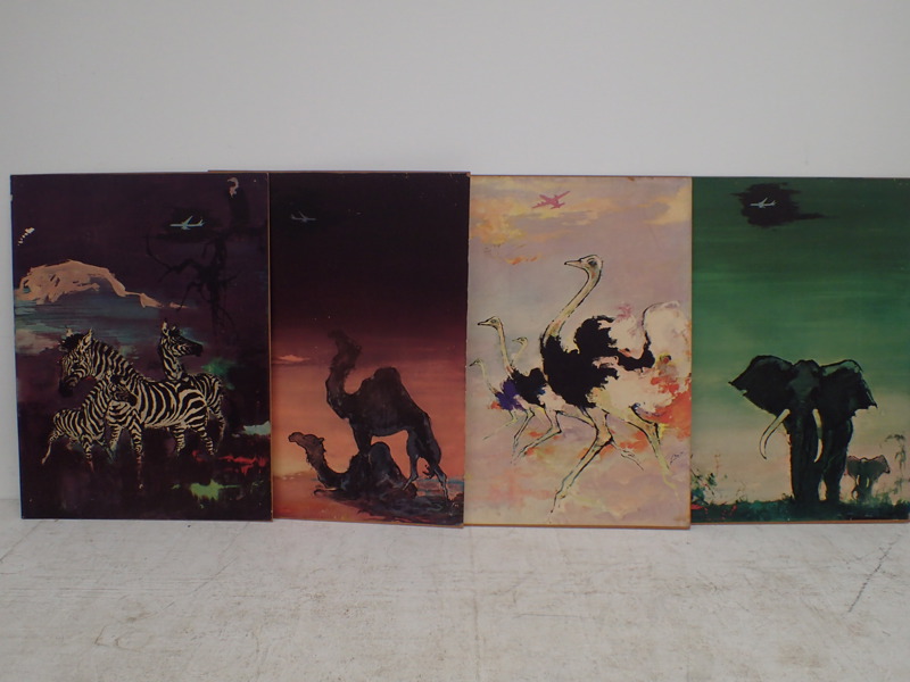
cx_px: 455
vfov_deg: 46.8
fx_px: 789
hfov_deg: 60.0
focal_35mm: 30
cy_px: 341
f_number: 2.3
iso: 250
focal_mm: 5.5
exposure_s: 1/125
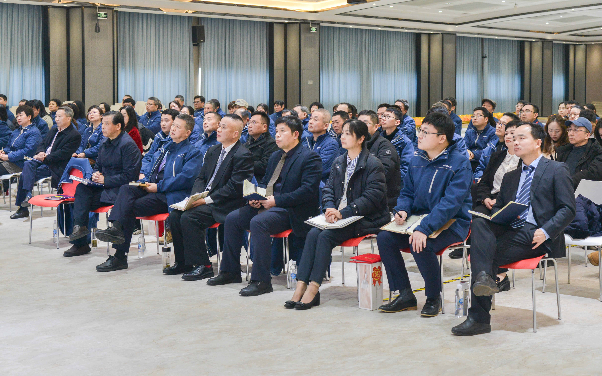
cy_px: 184
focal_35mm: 57
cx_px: 300
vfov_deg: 22.7
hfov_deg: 35.7
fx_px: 935
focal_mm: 55
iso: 1100
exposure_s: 1/100
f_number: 5.6
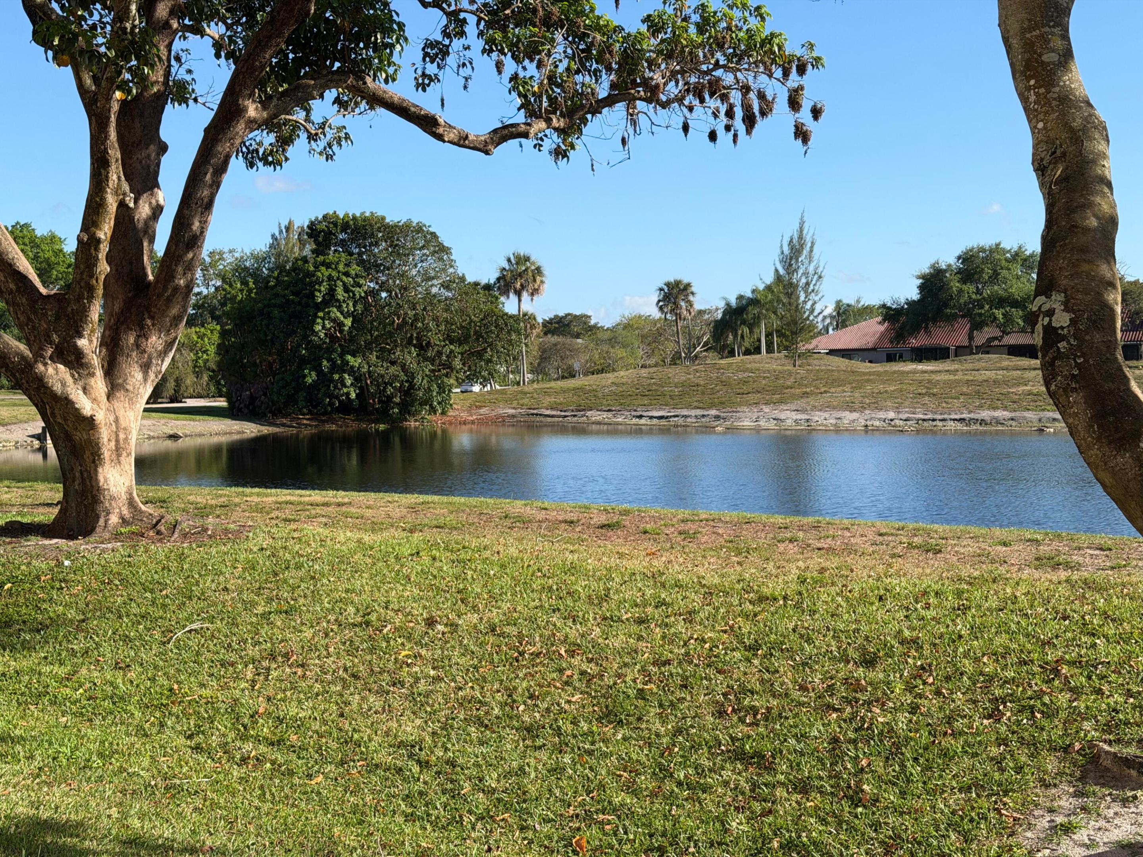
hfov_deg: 39.7
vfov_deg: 30.3
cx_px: 572
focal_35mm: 48
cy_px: 428
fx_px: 1585
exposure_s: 1/2976
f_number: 1.78
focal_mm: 6.76
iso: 64
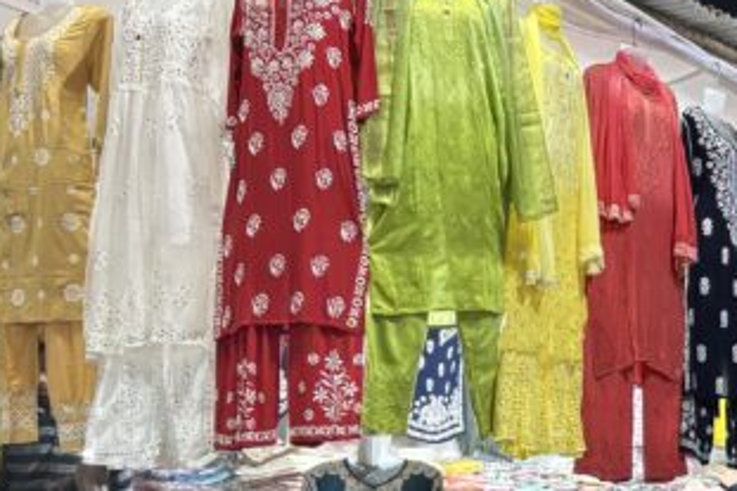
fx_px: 1821
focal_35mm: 89
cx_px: 1052
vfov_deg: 15.2
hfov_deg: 20.2
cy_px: 422
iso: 125
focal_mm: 5.96
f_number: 1.6
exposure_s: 1/50
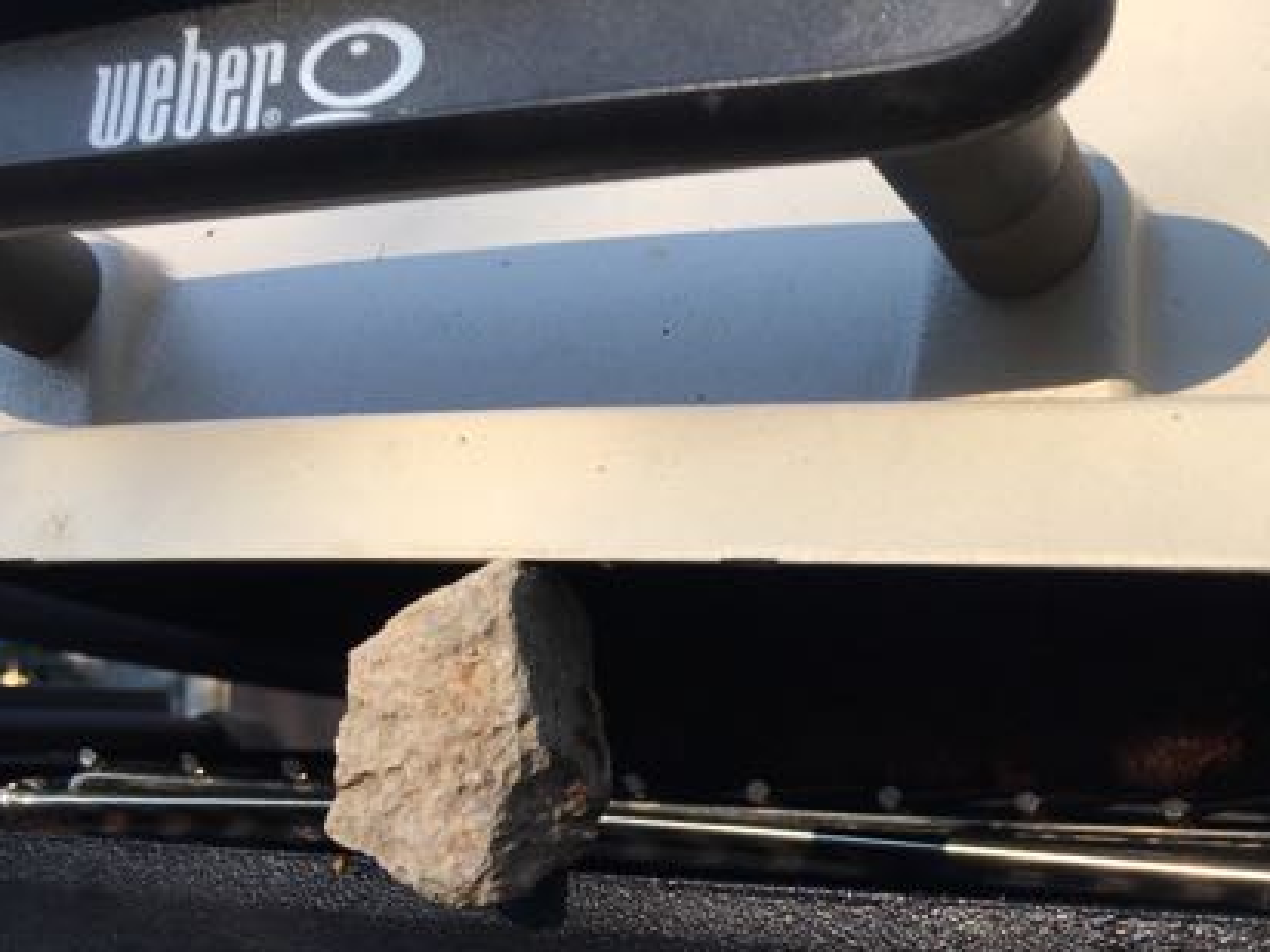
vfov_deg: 31.5
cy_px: 736
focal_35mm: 45
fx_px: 1651
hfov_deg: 41.3
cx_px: 882
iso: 25
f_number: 2.2
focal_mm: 4.15
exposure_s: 1/523
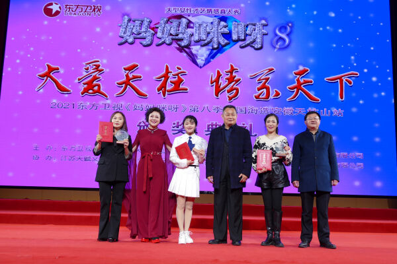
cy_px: 132
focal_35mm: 39
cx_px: 198
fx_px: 430
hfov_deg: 49.6
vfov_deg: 34.2
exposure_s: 1/160
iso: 125
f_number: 3.1
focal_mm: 14.24
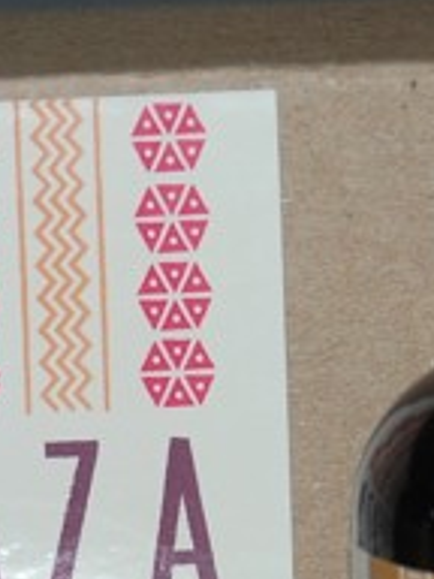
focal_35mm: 554
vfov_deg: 3.6
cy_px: 730
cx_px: 39
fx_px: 9261
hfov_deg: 2.7
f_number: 5.6
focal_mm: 82
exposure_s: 1/125
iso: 200
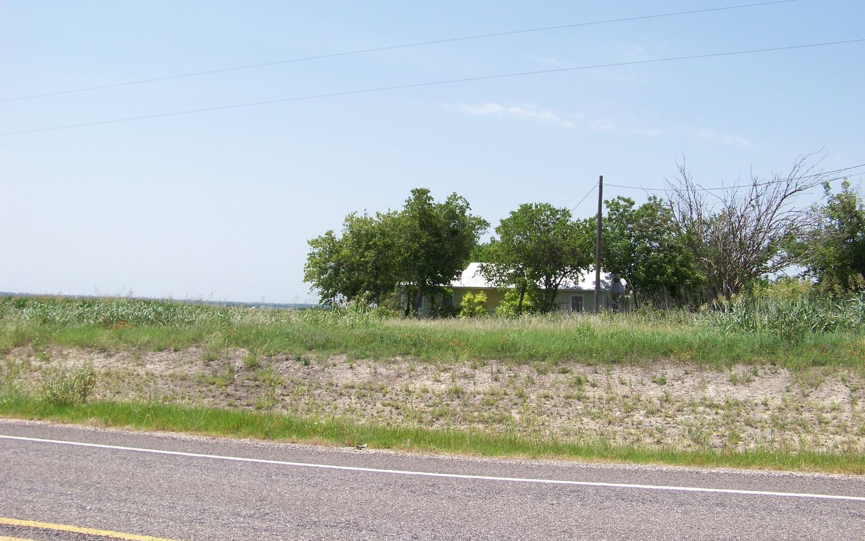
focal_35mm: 39
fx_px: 919
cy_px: 253
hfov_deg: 50.4
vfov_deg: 32.7
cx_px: 429
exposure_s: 1/500
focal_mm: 5.85
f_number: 4
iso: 64
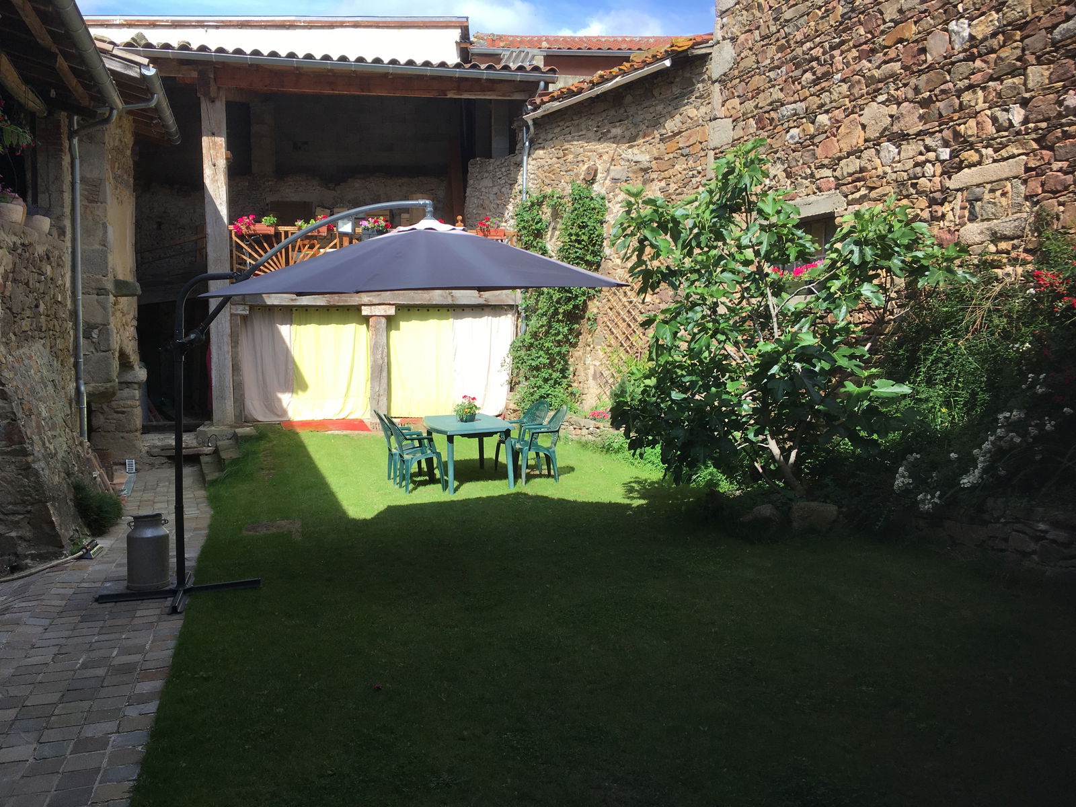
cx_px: 538
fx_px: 901
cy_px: 404
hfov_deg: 61.7
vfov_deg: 48.2
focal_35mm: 29
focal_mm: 4.15
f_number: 2.2
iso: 25
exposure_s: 1/605
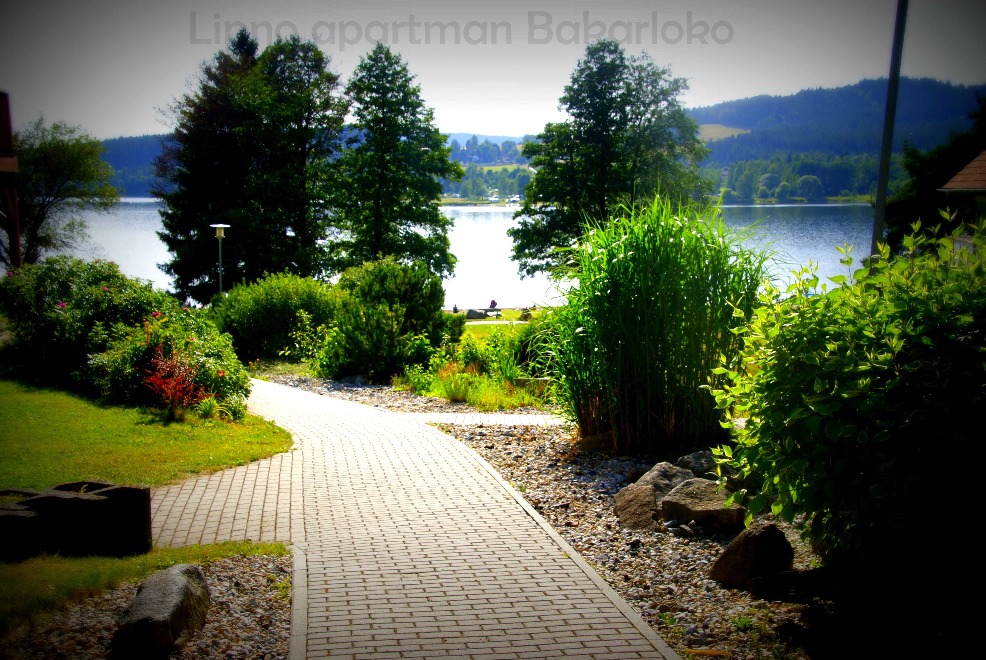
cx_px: 493
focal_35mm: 45
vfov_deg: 29.9
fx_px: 1234
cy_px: 330
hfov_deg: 43.6
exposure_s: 1/160
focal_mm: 30
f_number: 9
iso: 100
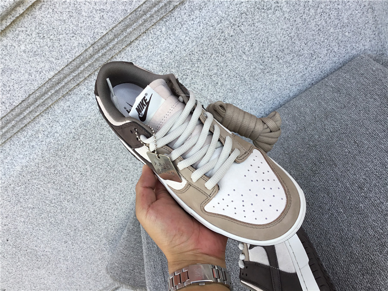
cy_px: 146
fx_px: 347
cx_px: 194
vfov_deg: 45.4
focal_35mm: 31
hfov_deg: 58.4
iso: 25
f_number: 2.4
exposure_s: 1/144
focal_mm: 3.3
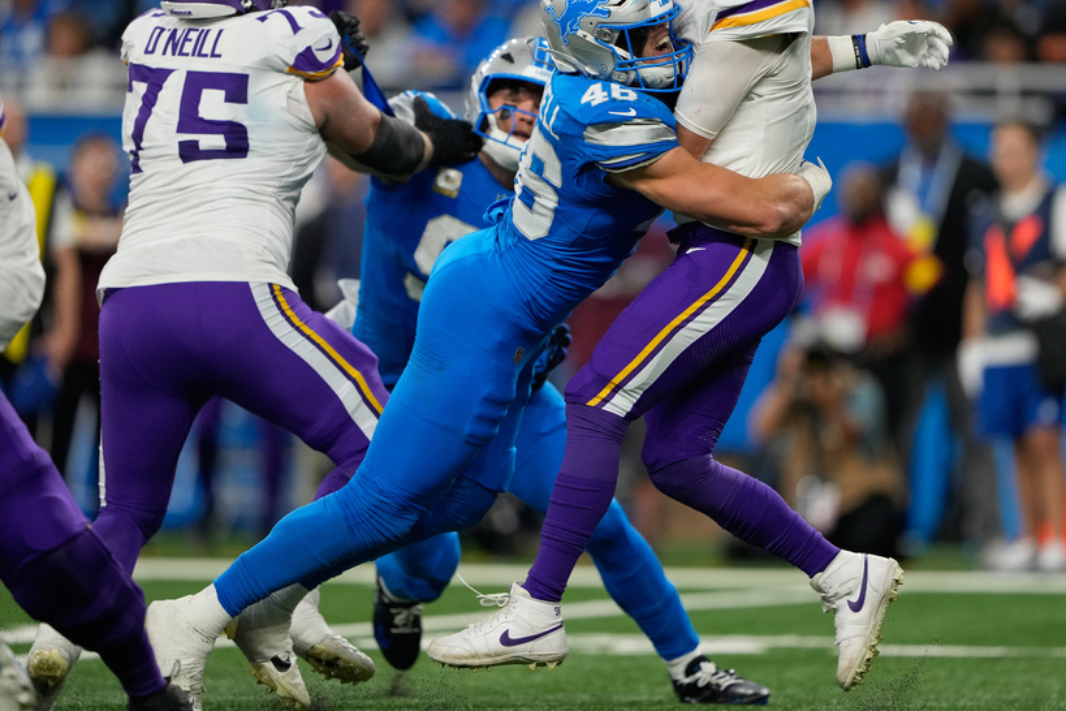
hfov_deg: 4.1
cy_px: 268
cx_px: 594
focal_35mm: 500
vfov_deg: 2.7
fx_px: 14804
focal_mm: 400
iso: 2000
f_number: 2.8
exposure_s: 1/2000
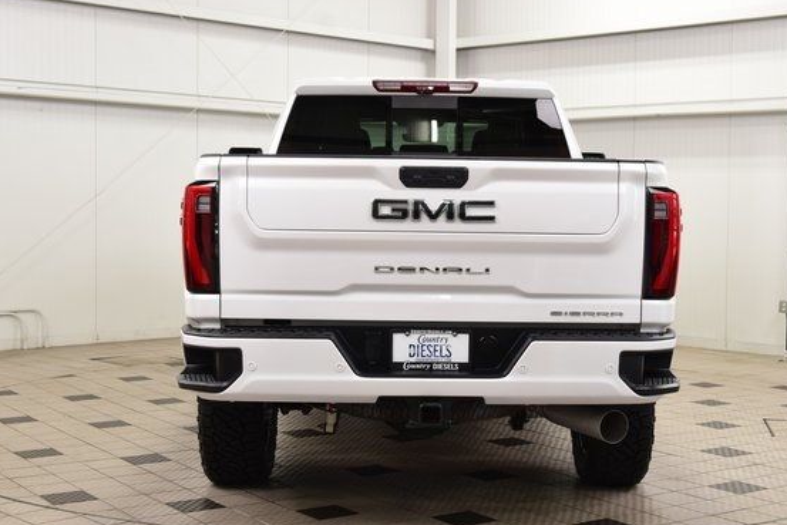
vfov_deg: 23.0
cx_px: 430
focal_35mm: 59
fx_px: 1290
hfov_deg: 33.9
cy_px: 288
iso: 720
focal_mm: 34
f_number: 7.1
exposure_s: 1/30
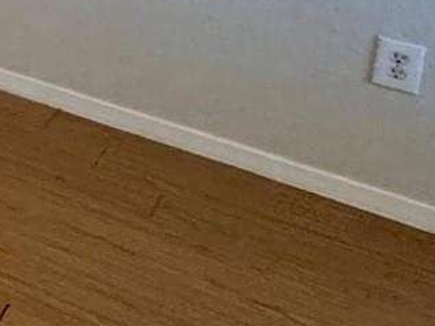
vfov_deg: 13.9
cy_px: -325
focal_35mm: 90
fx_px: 1131
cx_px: -773
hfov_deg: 12.5
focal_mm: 2.22
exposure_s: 1/60
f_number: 2.2
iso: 320
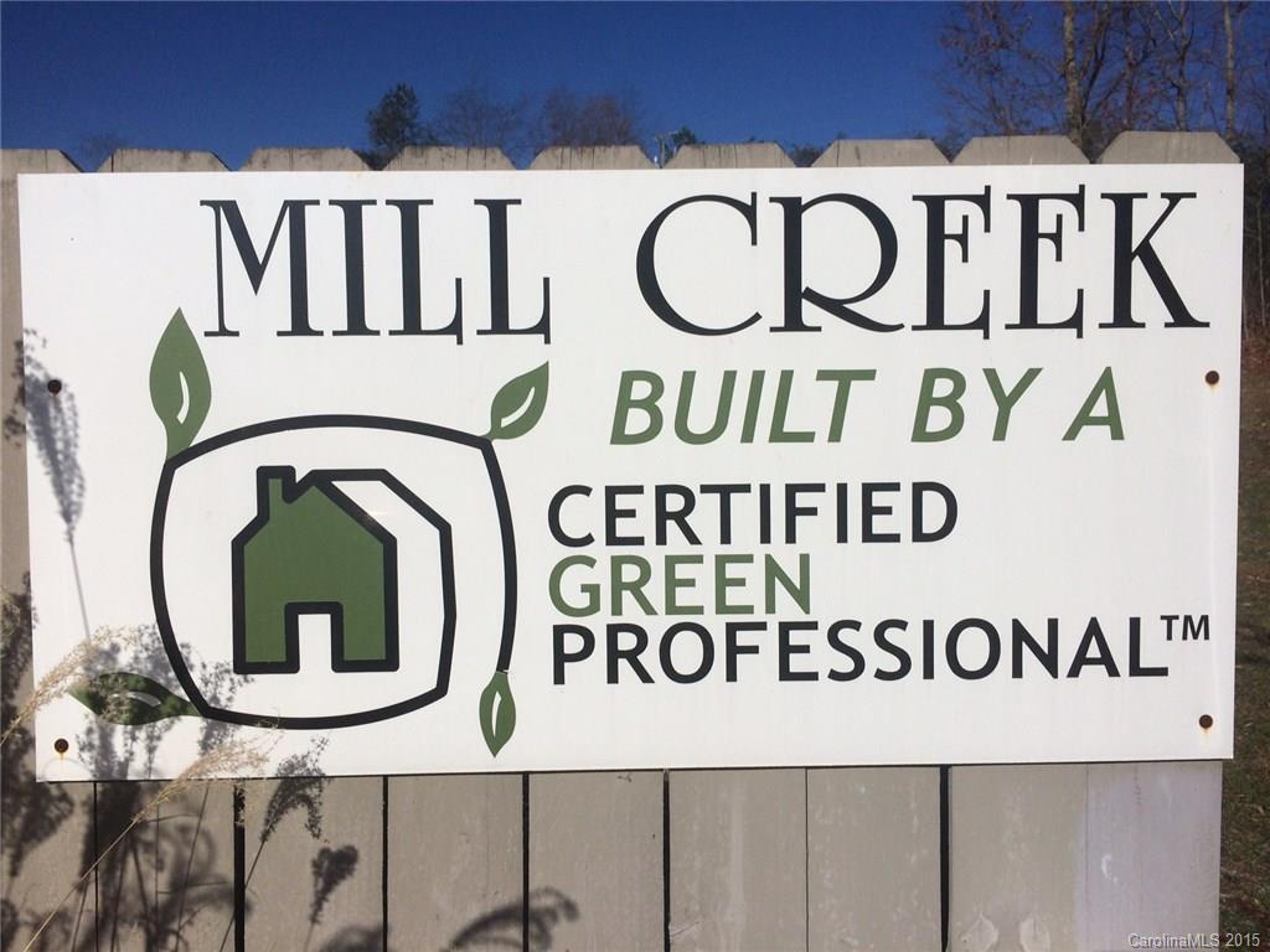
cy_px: 476
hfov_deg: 60.0
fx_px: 1101
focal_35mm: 30
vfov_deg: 46.8
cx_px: 635
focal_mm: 4.12
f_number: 2.2
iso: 40
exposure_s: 1/8264
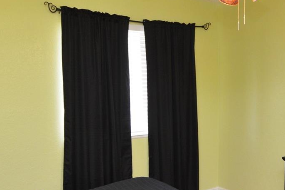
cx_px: 190
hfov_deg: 45.7
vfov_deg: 31.4
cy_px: 137
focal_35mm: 42
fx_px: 332
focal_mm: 12
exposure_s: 1/60
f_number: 4
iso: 720
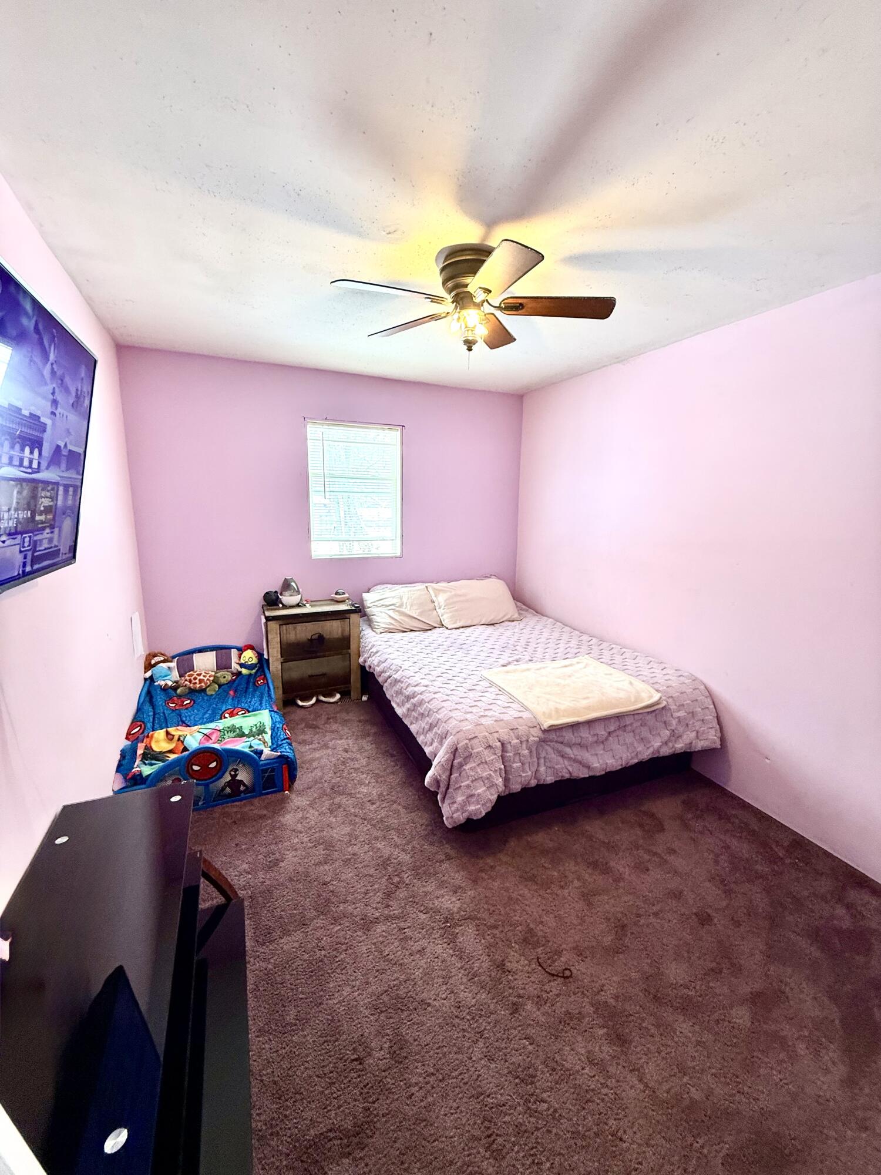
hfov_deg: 85.7
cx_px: 440
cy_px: 588
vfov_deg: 102.1
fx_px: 475
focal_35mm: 14
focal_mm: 2.22
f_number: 2.2
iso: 200
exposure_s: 1/60
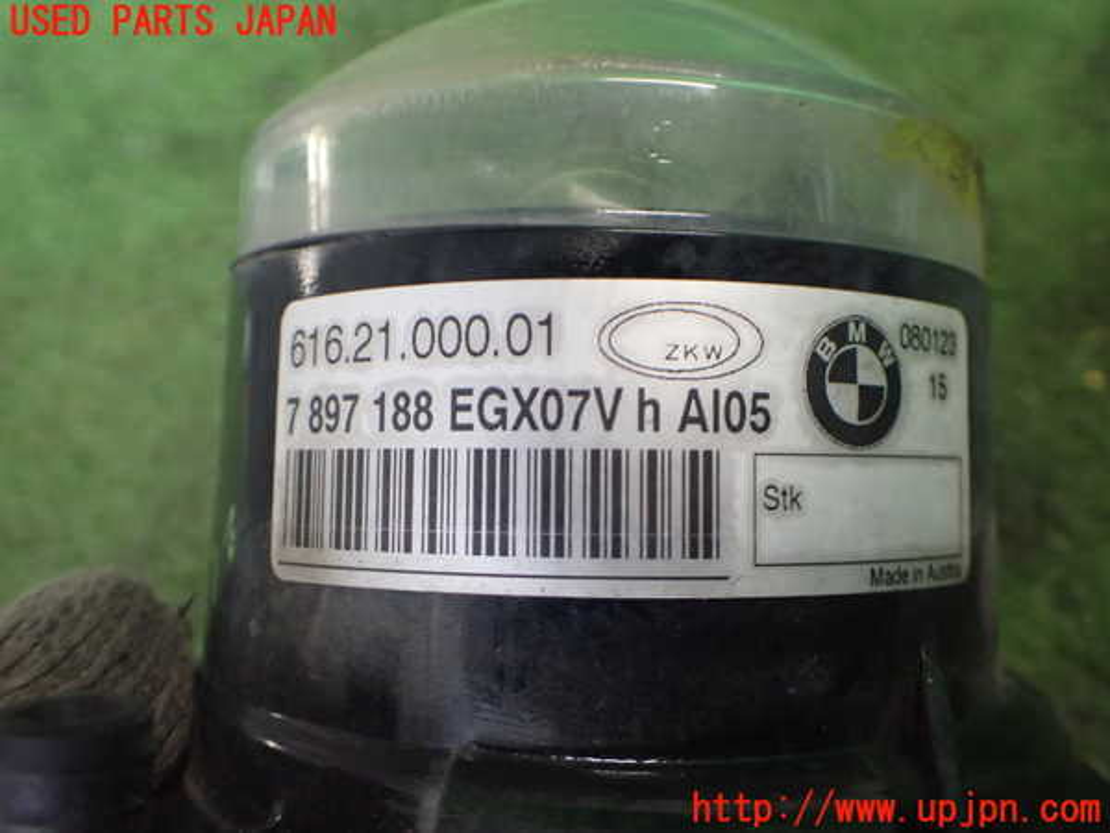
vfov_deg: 46.8
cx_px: 555
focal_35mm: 30
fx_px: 962
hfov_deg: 60.0
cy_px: 416
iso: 800
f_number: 2.3
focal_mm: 5.4
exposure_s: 1/100
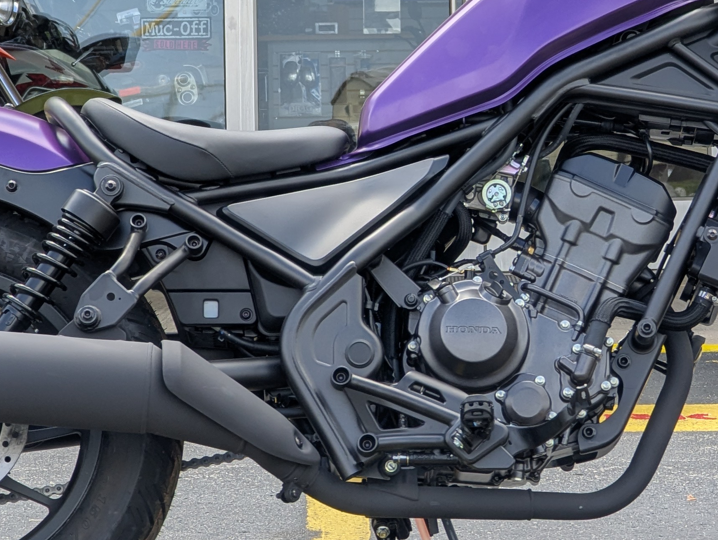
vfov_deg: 5.9
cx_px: 458
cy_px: 182
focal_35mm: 251
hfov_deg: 7.9
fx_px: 5213
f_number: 3.5
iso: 30
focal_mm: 19
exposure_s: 1/148
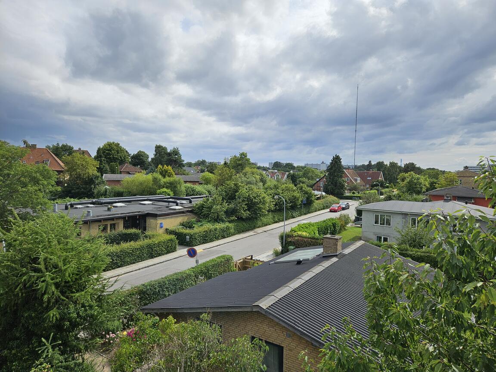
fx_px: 330
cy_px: 186
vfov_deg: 58.9
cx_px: 248
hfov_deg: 73.9
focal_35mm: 23
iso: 25
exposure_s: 1/3126
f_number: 1.8
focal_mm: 5.4
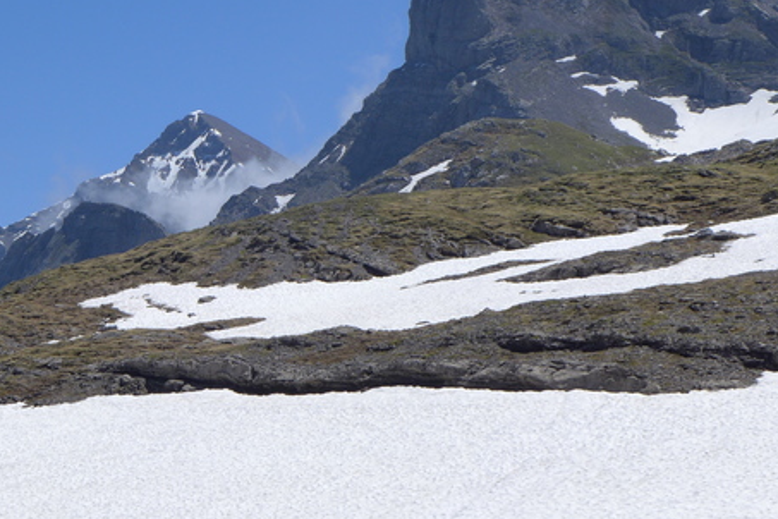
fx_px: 3090
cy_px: 215
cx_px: 174
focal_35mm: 143
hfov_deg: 14.3
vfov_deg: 9.6
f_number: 4
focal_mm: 17.7
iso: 80
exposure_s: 1/1600
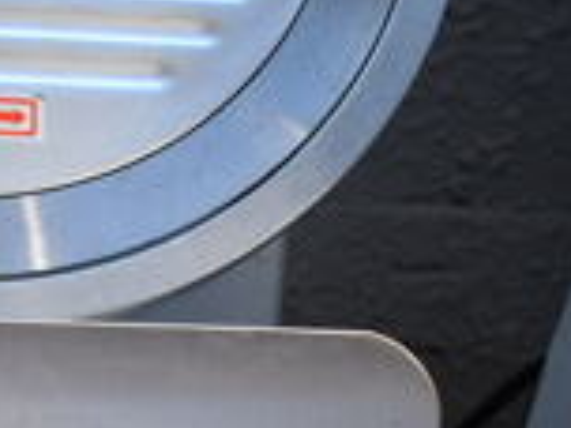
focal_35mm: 104
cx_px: -376
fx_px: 1716
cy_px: 747
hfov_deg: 16.5
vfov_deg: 13.0
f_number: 3.5
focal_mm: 18
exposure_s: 1/125
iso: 1000
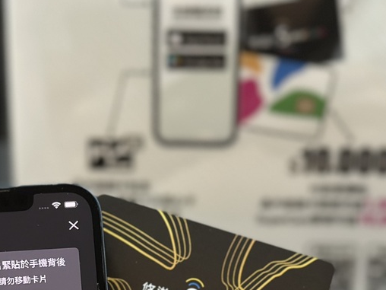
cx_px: 118
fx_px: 1349
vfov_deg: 11.9
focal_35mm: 121
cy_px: 363
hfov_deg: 16.2
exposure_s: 1/60
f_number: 1.78
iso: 160
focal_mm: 6.86
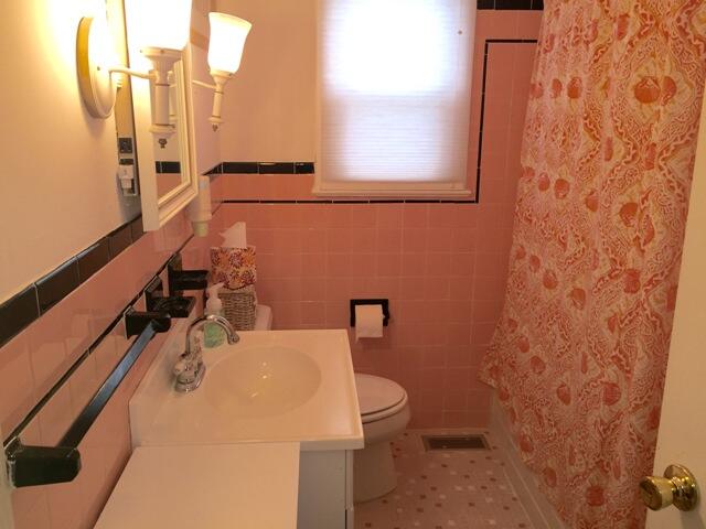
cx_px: 353
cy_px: 264
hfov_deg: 61.7
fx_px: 591
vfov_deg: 48.2
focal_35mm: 29
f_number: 2.2
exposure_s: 1/60
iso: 32
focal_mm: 4.15
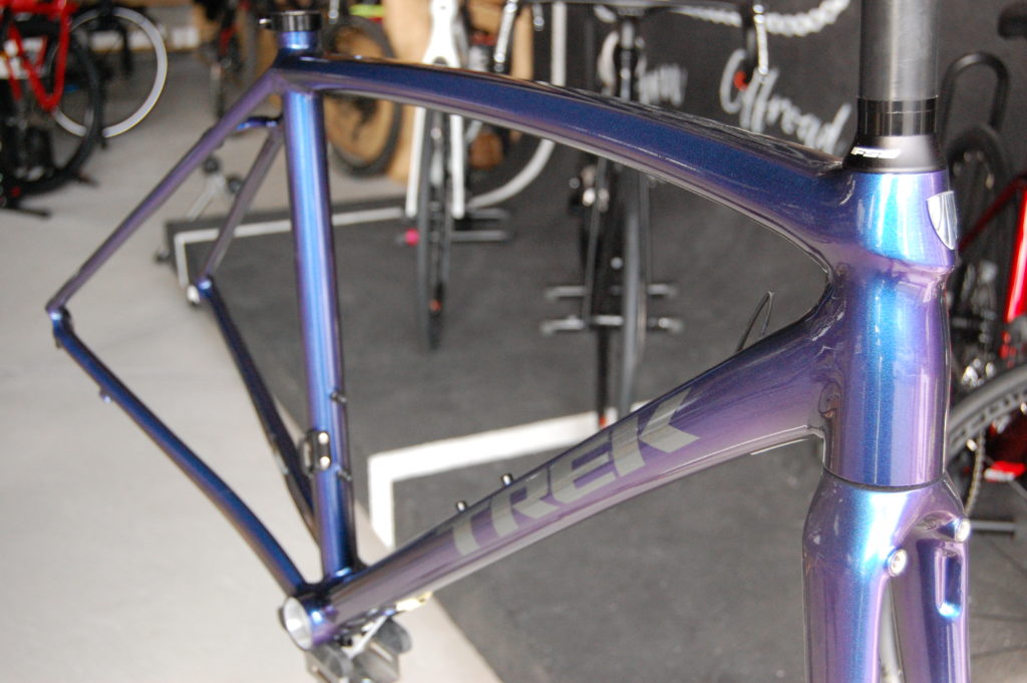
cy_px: 342
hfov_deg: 42.4
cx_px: 514
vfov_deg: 28.9
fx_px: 1325
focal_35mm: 46
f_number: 5
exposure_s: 1/200
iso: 1600
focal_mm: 31
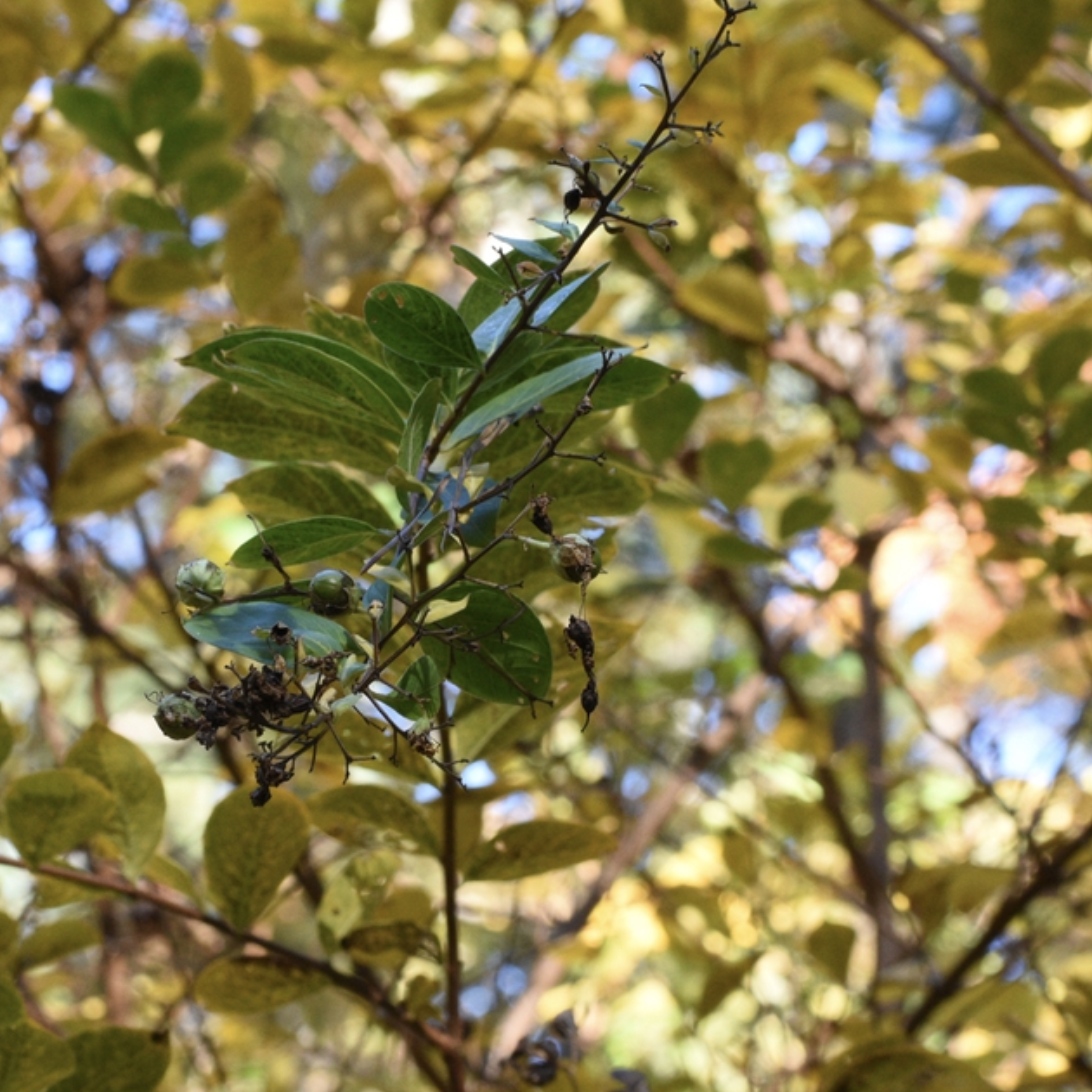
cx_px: 227
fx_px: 5175
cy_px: 507
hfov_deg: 12.0
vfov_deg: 12.0
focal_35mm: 145
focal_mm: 70
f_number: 11
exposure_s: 1/125
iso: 1250
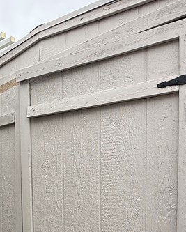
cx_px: 33
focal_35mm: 42
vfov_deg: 41.9
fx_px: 289
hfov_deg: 34.5
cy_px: 185
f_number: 2.2
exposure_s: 1/651
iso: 64
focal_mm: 2.22
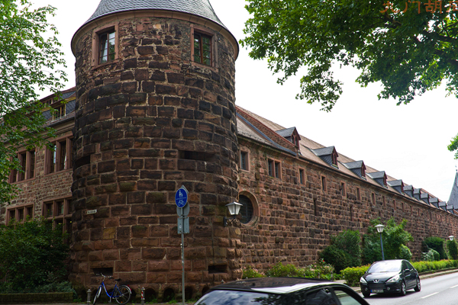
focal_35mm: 34
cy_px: 168
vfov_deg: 38.8
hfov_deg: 55.7
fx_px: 433
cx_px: 211
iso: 100
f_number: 4.5
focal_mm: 20
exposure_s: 1/200
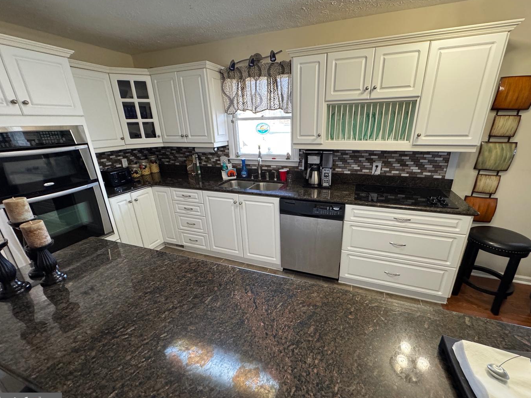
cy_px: 202
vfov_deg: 81.7
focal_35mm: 15
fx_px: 230
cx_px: 277
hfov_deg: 98.1
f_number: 2.2
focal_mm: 2.22
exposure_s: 1/120
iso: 320
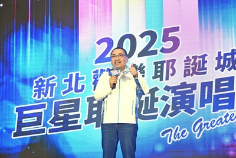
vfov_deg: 18.2
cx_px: 118
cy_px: 79
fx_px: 492
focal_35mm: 75
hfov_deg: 27.0
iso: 1250
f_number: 5.6
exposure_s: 1/125
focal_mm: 75
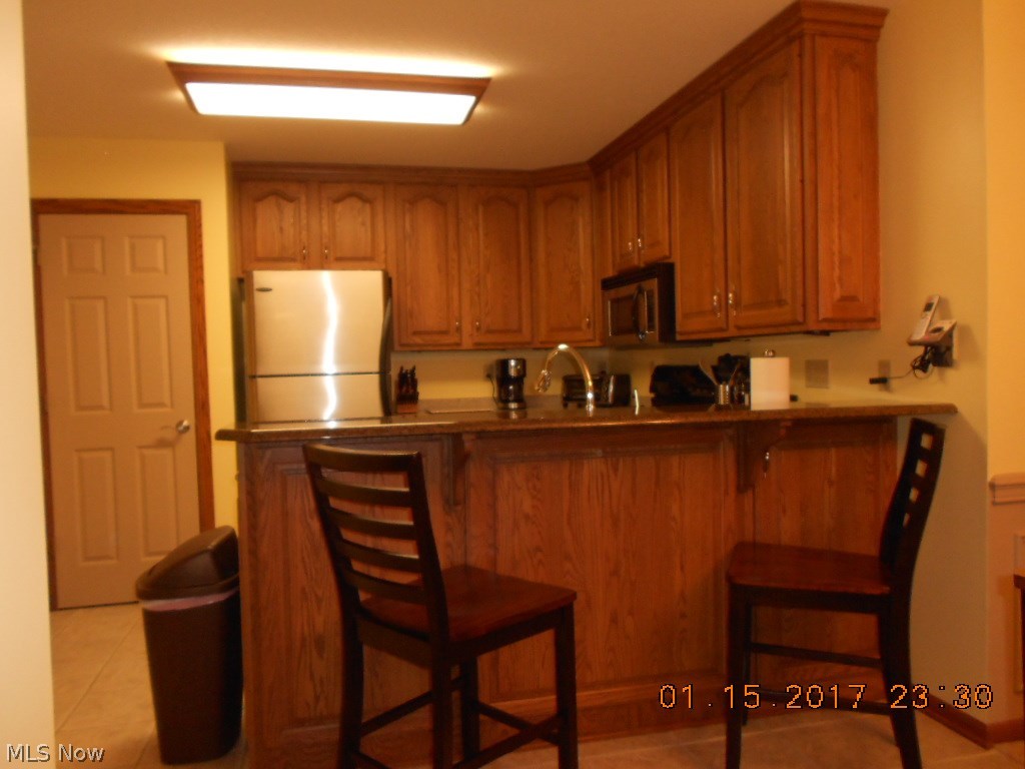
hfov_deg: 67.3
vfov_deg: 53.1
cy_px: 384
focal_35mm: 26
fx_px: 770
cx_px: 512
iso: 200
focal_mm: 4.6
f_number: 3.2
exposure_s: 1/25
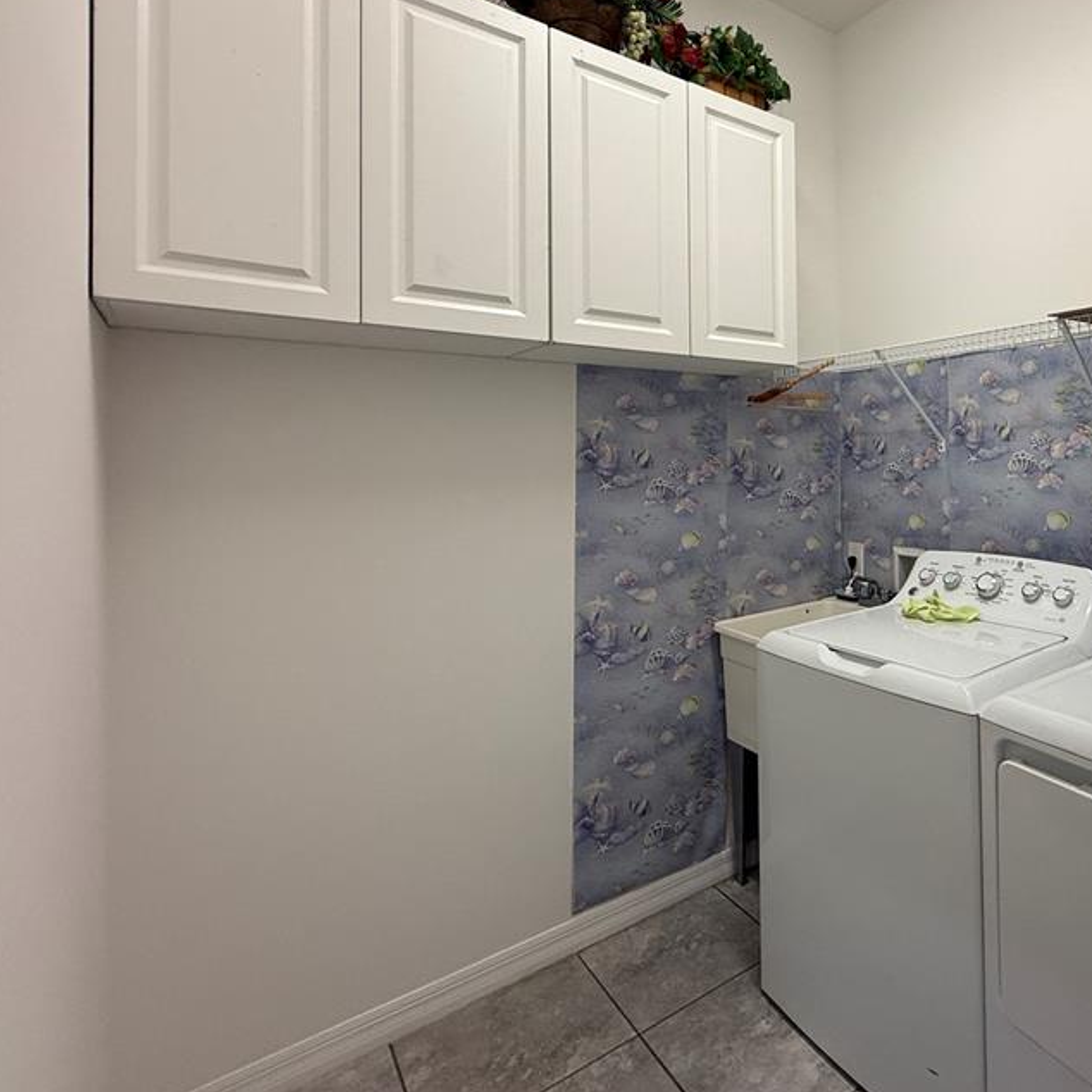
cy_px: 448
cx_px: 815
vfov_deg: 74.2
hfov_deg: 70.0
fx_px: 714
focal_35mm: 20
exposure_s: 1/120
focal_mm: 2.22
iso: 200
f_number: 2.2
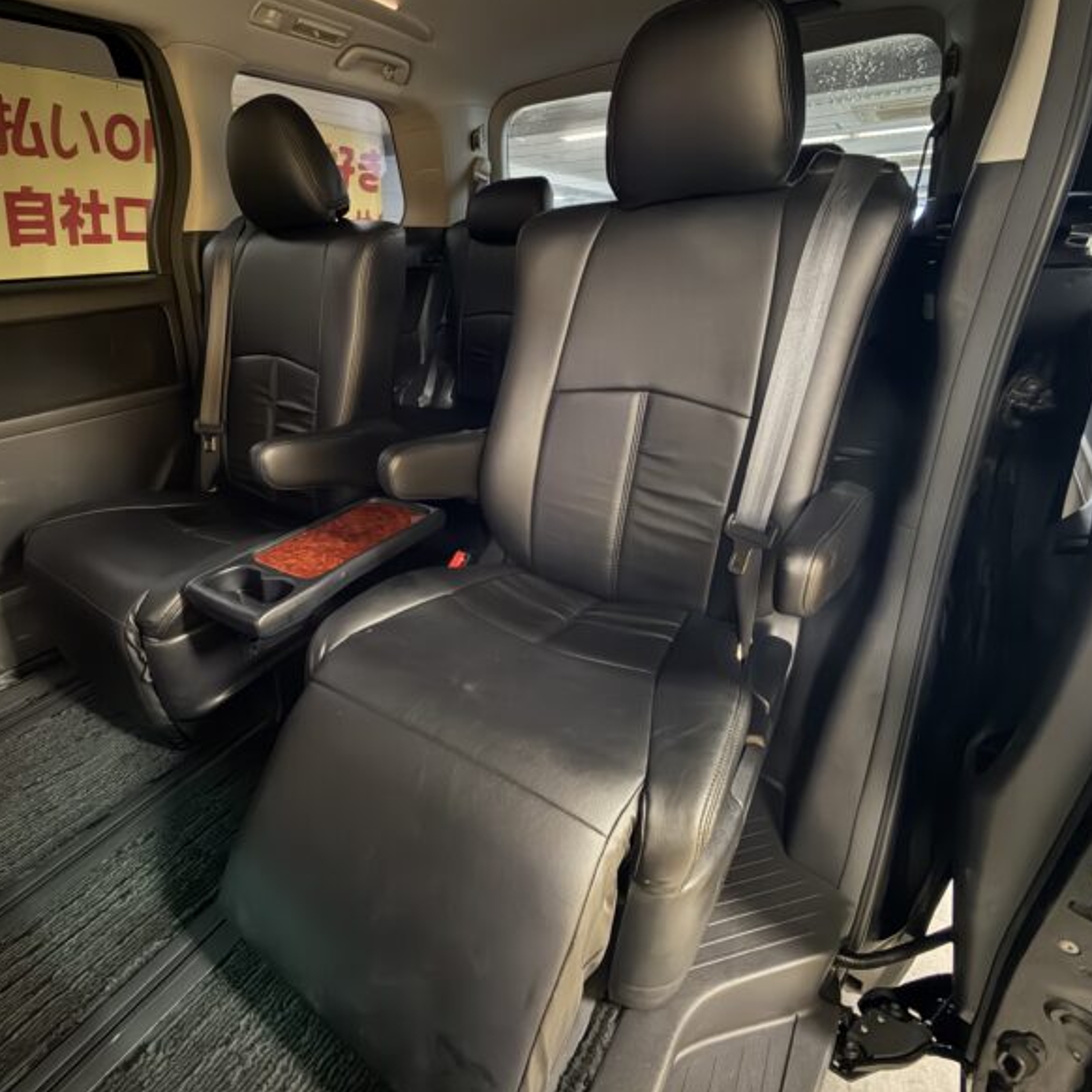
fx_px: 607
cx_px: 441
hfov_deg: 83.0
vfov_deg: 84.0
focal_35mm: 17
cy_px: 552
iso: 1000
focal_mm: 2.22
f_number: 2.2
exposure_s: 1/13
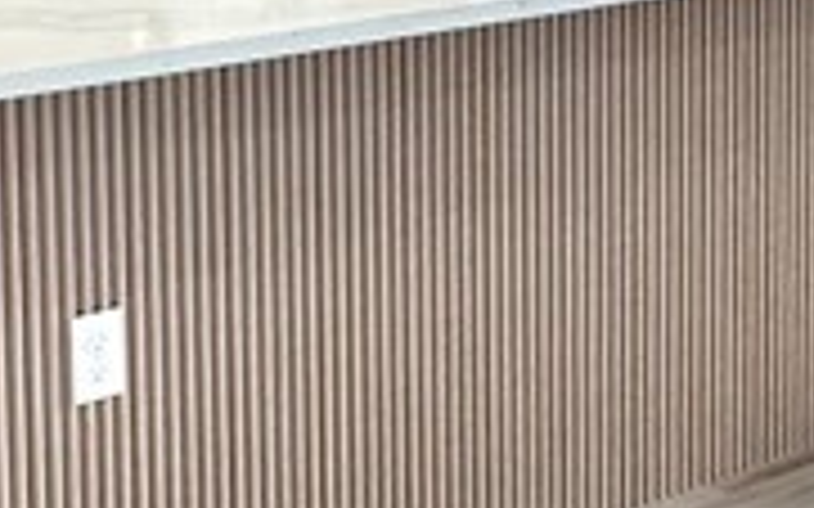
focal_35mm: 84
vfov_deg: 14.7
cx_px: 400
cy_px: -184
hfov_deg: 24.6
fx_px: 1863
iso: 320
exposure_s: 1/120
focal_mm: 2.22
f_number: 2.2
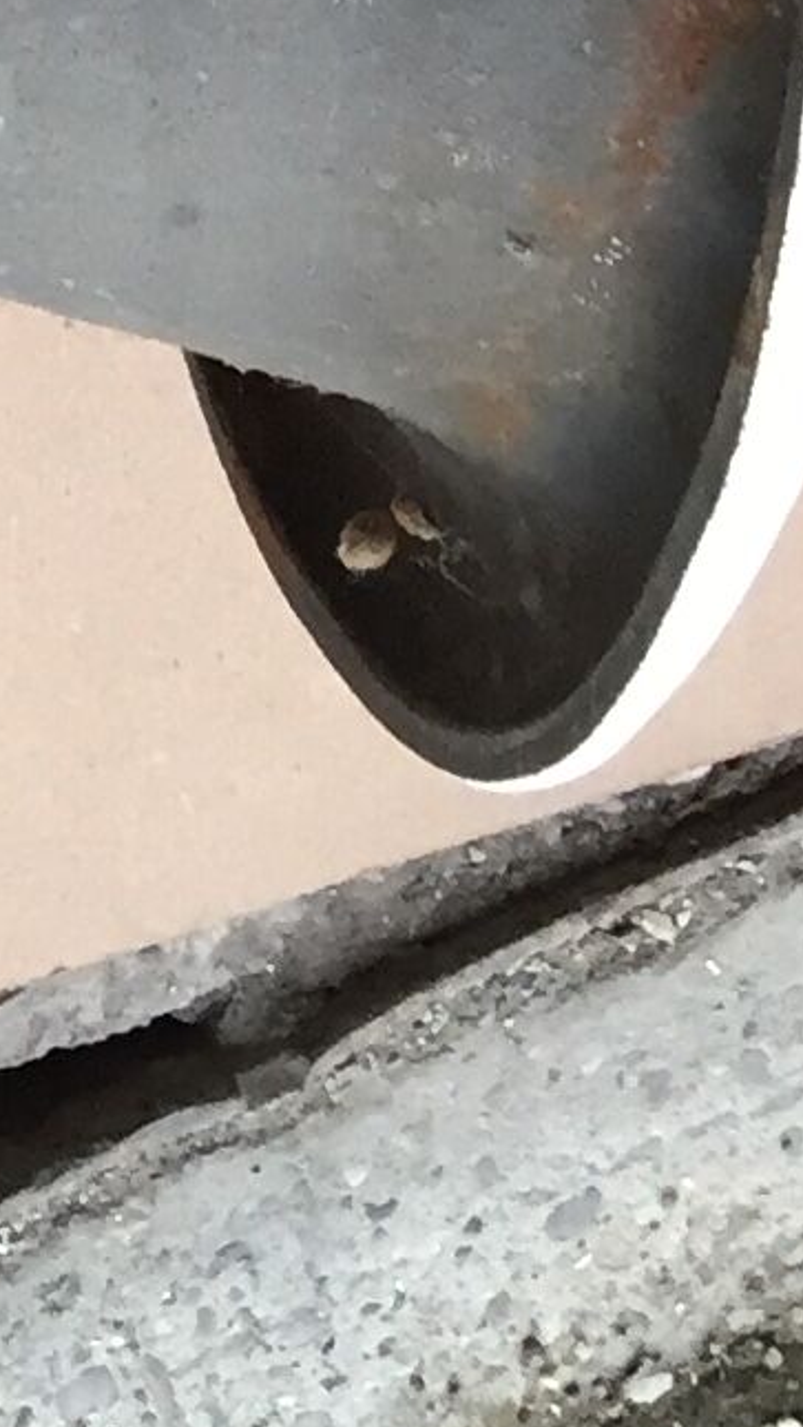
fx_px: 6054
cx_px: -1363
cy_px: -1982
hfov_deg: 7.0
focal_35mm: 160
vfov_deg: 11.3
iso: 50
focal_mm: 4.15
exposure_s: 1/33
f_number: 2.2
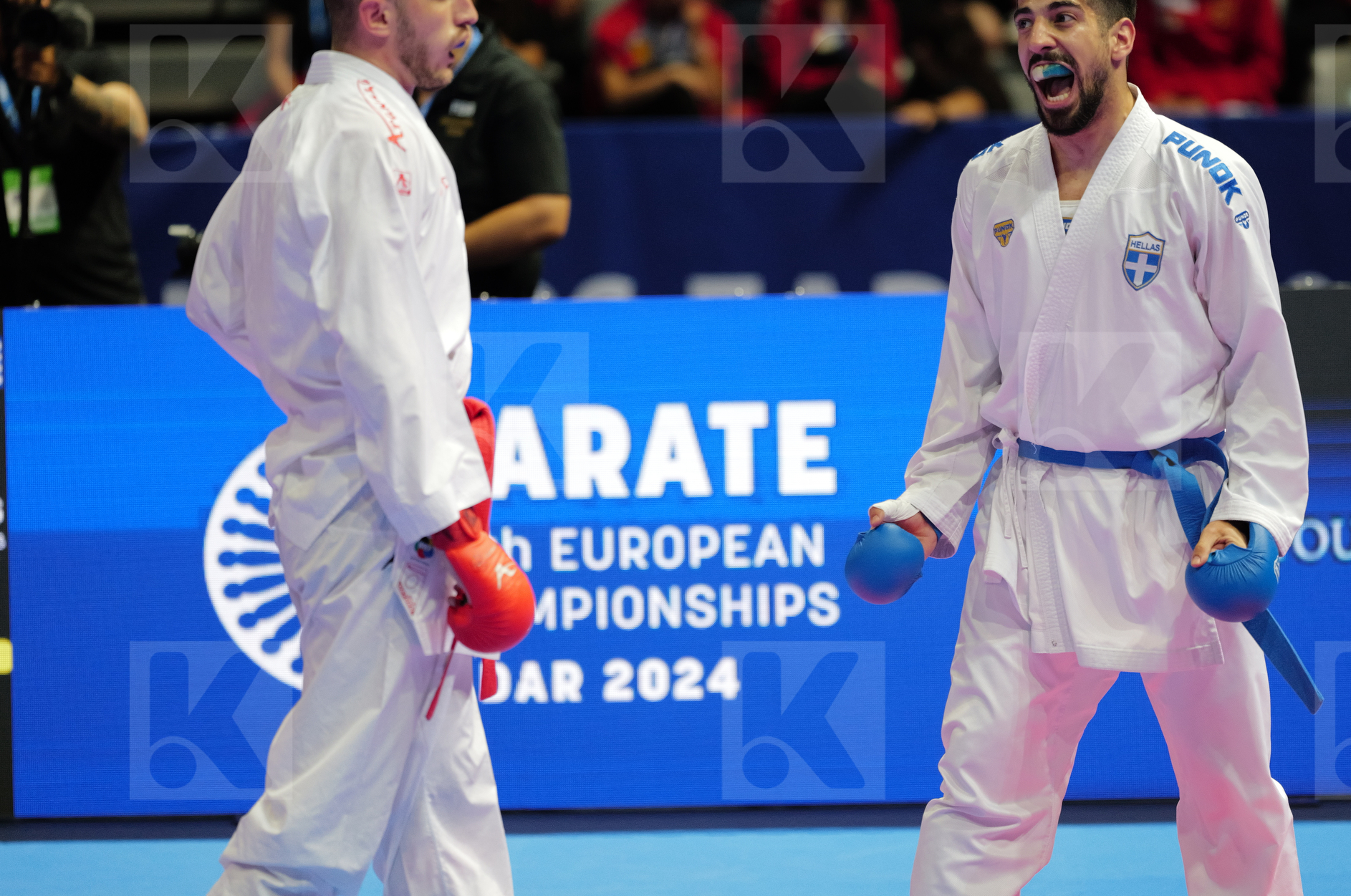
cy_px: 412
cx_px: 804
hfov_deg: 8.9
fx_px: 8692
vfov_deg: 5.9
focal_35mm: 232
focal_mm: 175
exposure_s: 1/1000
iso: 2500
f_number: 2.8
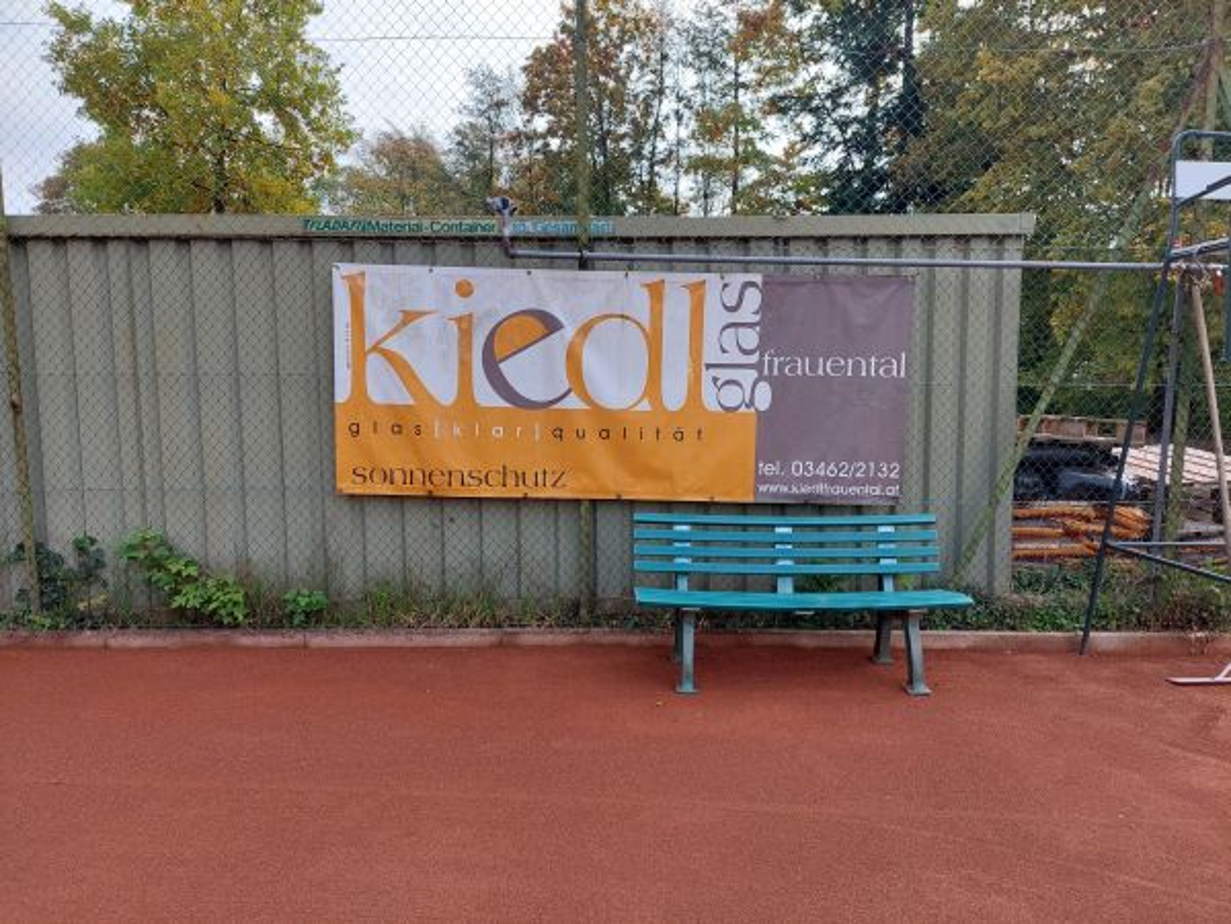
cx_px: 616
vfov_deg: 54.9
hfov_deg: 69.4
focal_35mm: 25
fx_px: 889
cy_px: 462
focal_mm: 5.23
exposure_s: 1/293
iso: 40
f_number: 1.8
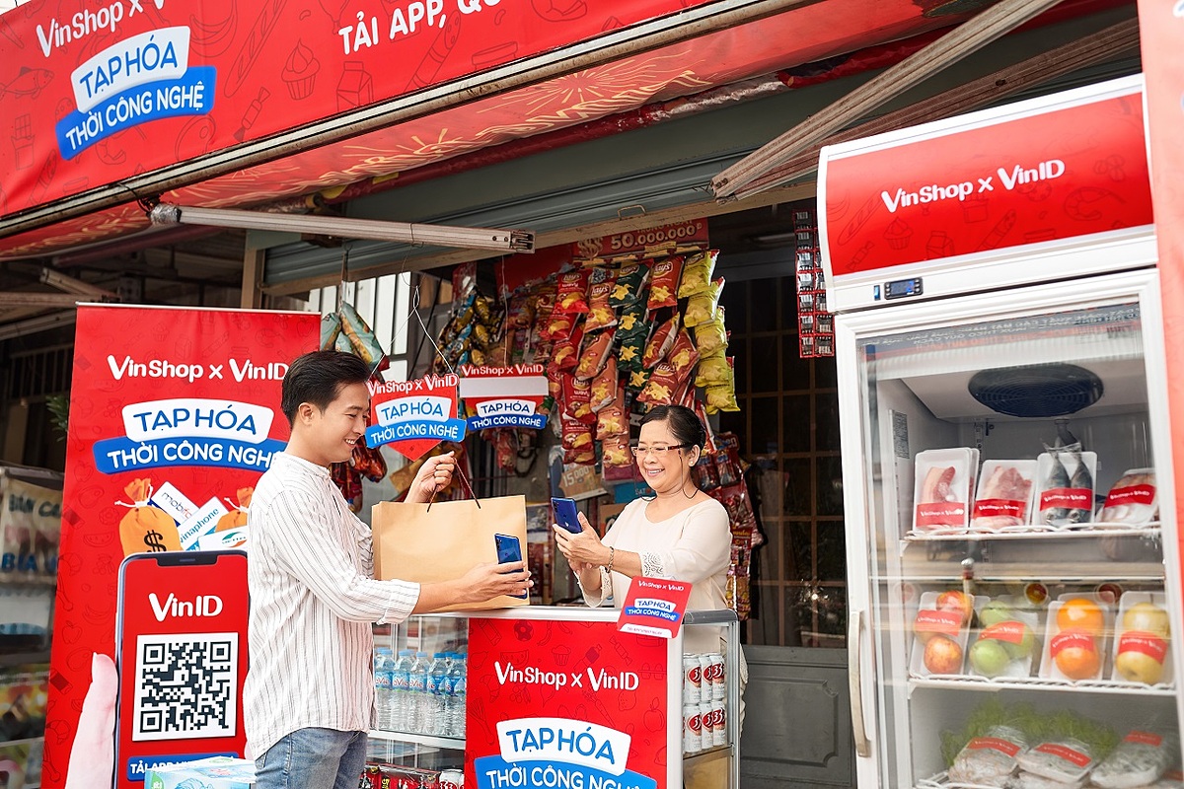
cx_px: 592
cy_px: 394
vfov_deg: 37.9
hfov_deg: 54.4
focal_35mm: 35
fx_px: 1151
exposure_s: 1/500
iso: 200
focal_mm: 35
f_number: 3.2
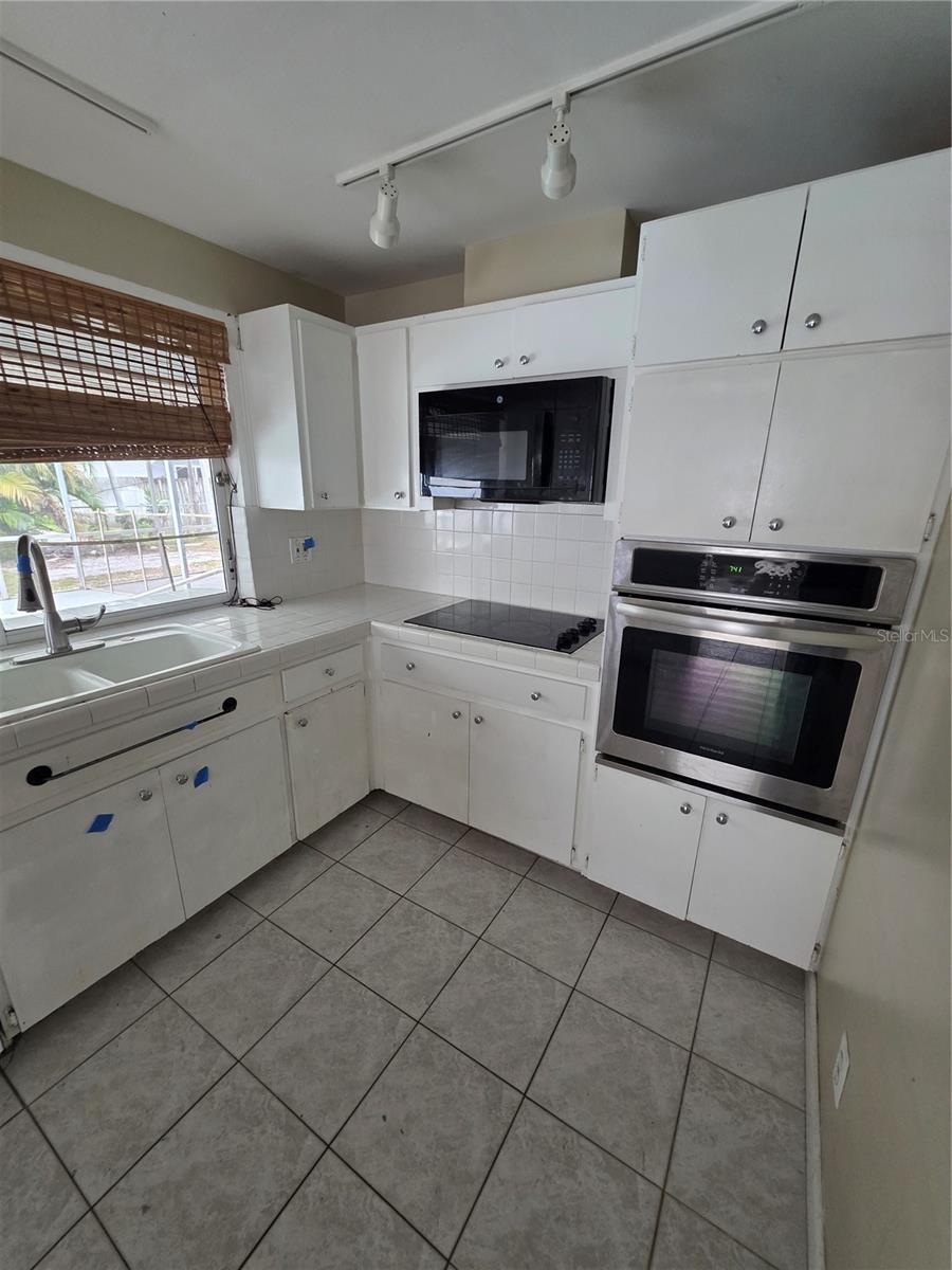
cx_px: 476
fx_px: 477
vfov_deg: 106.2
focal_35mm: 13
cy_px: 635
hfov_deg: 89.9
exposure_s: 1/60
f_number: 1.9
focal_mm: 2.2
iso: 200
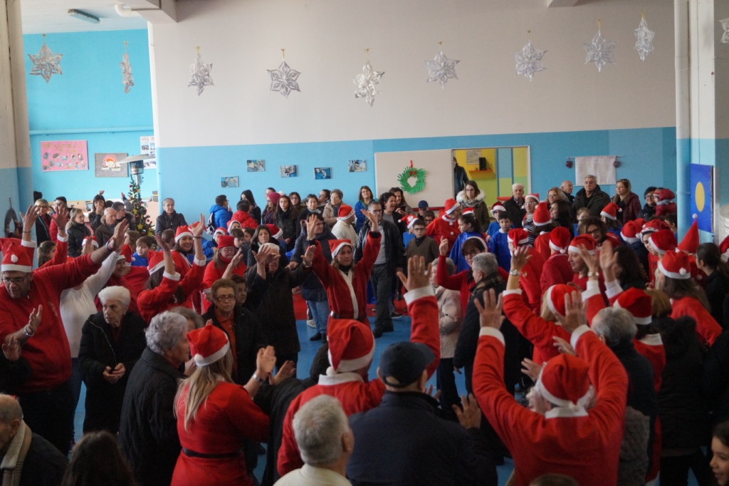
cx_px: 364
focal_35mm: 52
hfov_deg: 37.9
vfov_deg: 25.7
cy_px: 243
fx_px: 1063
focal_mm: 35
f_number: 4.5
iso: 2000
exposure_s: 1/160
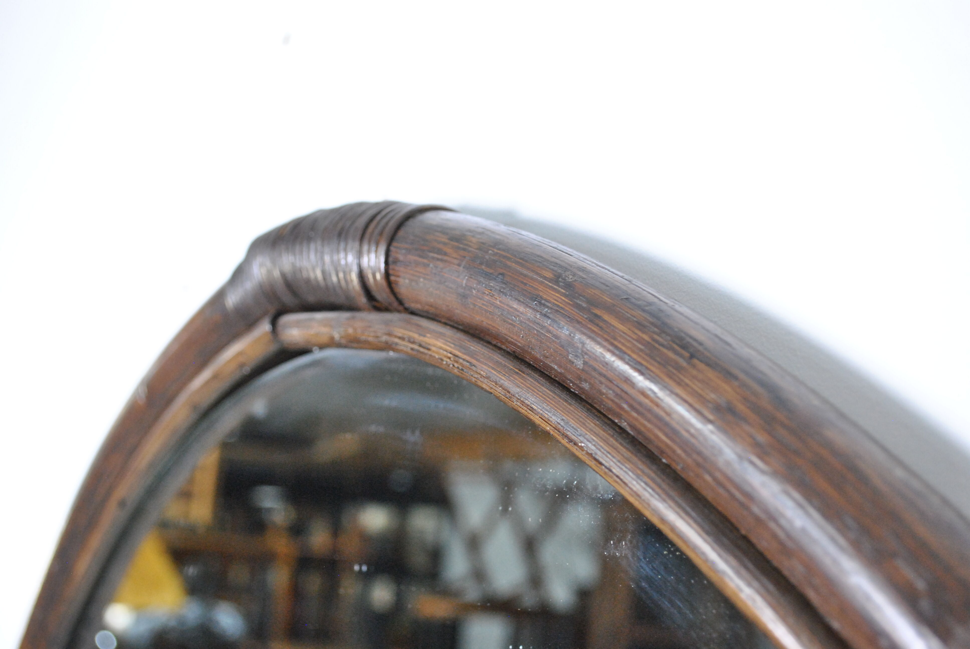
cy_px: 324
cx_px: 485
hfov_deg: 35.0
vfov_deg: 23.8
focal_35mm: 57
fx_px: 1538
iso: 1000
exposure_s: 1/30
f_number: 6.3
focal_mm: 38
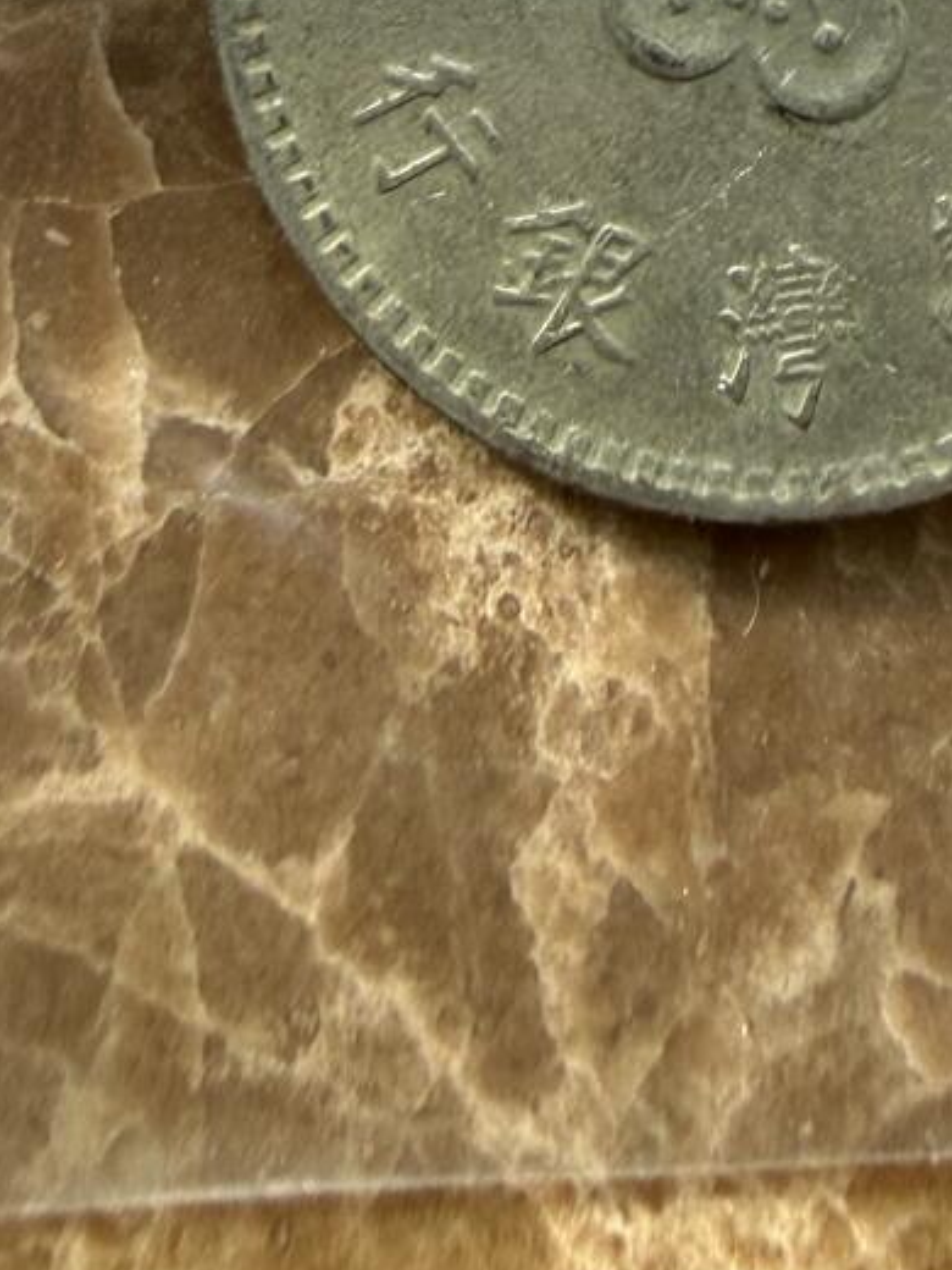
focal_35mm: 83
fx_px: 3044
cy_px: -843
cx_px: 815
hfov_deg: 17.6
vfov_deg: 19.3
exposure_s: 1/182
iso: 40
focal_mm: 2.22
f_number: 2.2
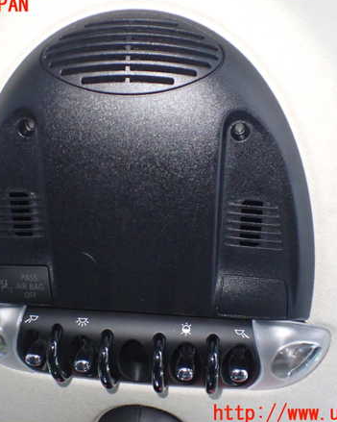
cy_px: 210
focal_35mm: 40
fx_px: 499
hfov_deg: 37.2
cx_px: 142
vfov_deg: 45.8
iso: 1000
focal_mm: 5.4
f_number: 2.3
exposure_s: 1/30
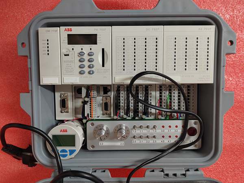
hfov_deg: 73.9
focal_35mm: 23
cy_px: 92
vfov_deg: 58.9
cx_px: 122
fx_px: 162
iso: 1581
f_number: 1.9
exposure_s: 1/60
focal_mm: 5.52
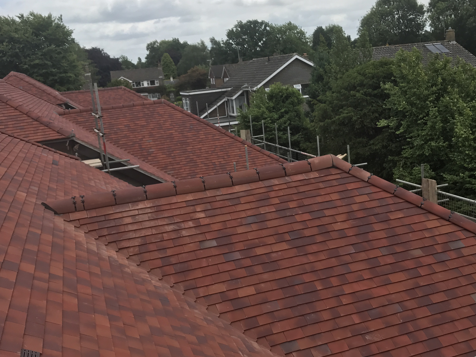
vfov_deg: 36.8
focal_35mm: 39
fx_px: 536
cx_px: 252
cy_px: 190
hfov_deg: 47.8
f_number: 1.8
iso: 20
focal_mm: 3.99
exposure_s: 1/1880
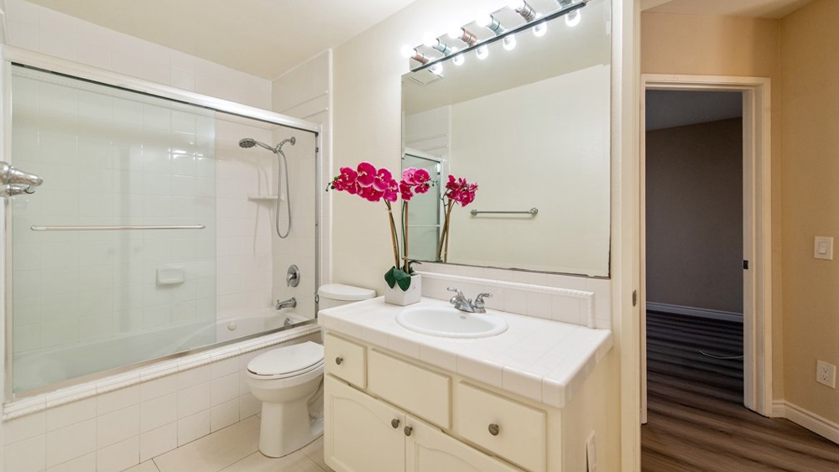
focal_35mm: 15
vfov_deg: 70.5
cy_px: 218
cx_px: 421
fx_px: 334
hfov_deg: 103.0
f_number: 4
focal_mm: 14
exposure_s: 1/250
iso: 360
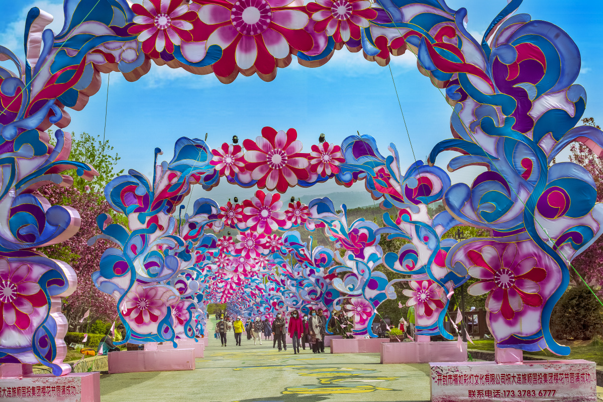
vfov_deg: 19.5
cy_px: 201
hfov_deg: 28.8
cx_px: 302
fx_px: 1173
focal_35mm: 70
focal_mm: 70
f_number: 8
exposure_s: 1/400
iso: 100
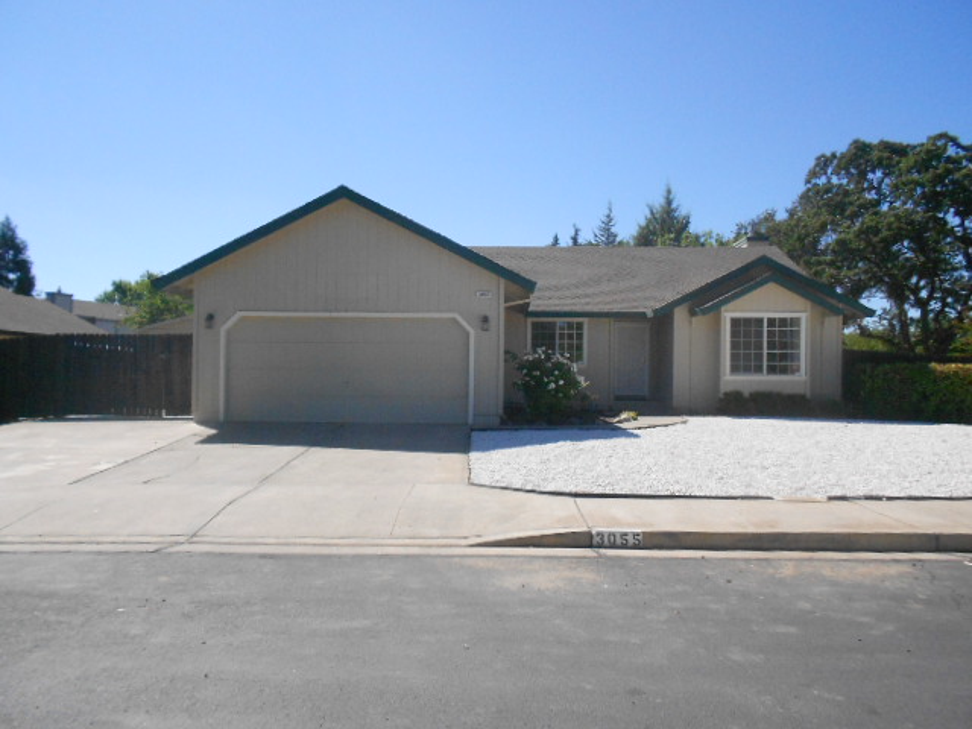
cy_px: 364
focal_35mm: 26
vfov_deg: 53.1
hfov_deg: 67.3
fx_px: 730
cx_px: 486
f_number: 8
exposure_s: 1/640
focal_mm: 4.6
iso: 400
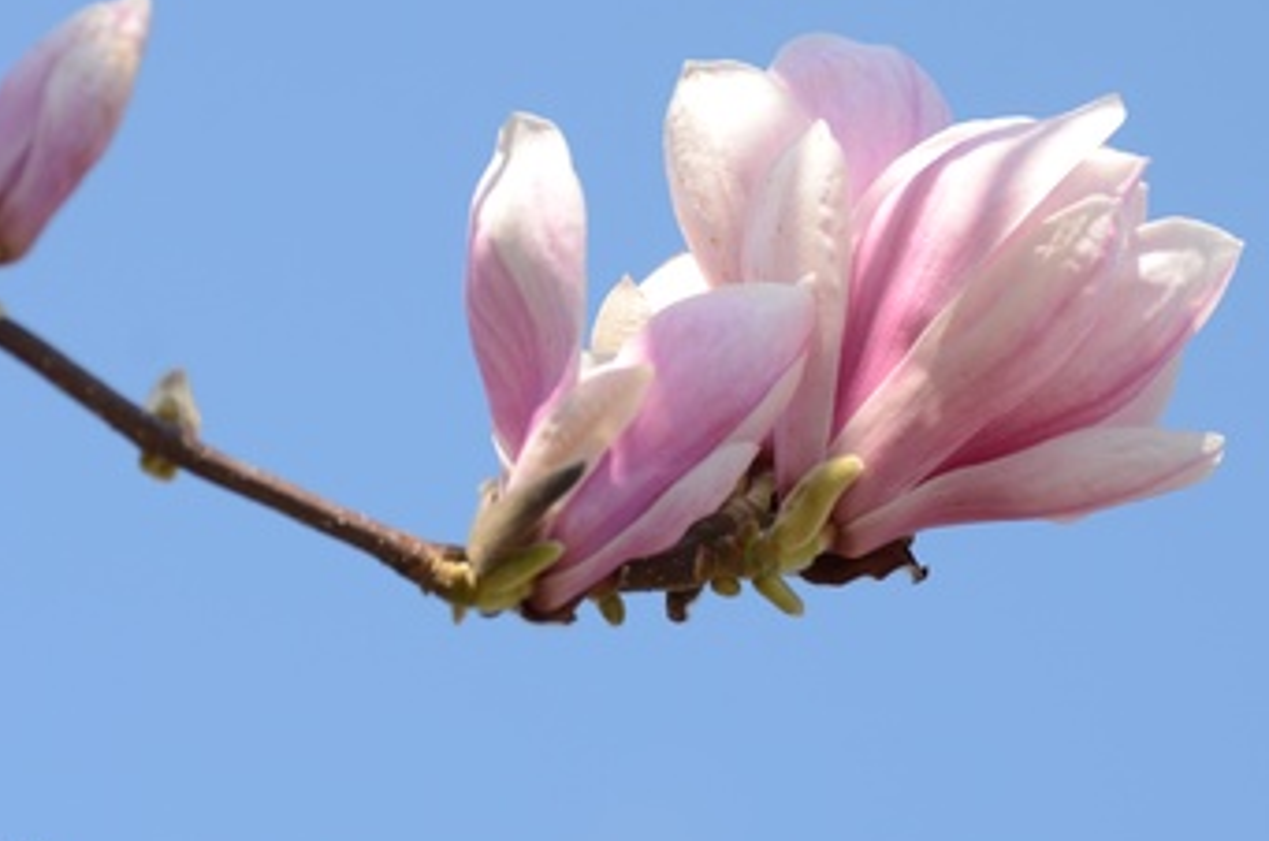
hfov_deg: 6.2
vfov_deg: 4.1
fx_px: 11740
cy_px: 329
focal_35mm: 334
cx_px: 640
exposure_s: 1/500
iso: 200
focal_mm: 165
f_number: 6.3
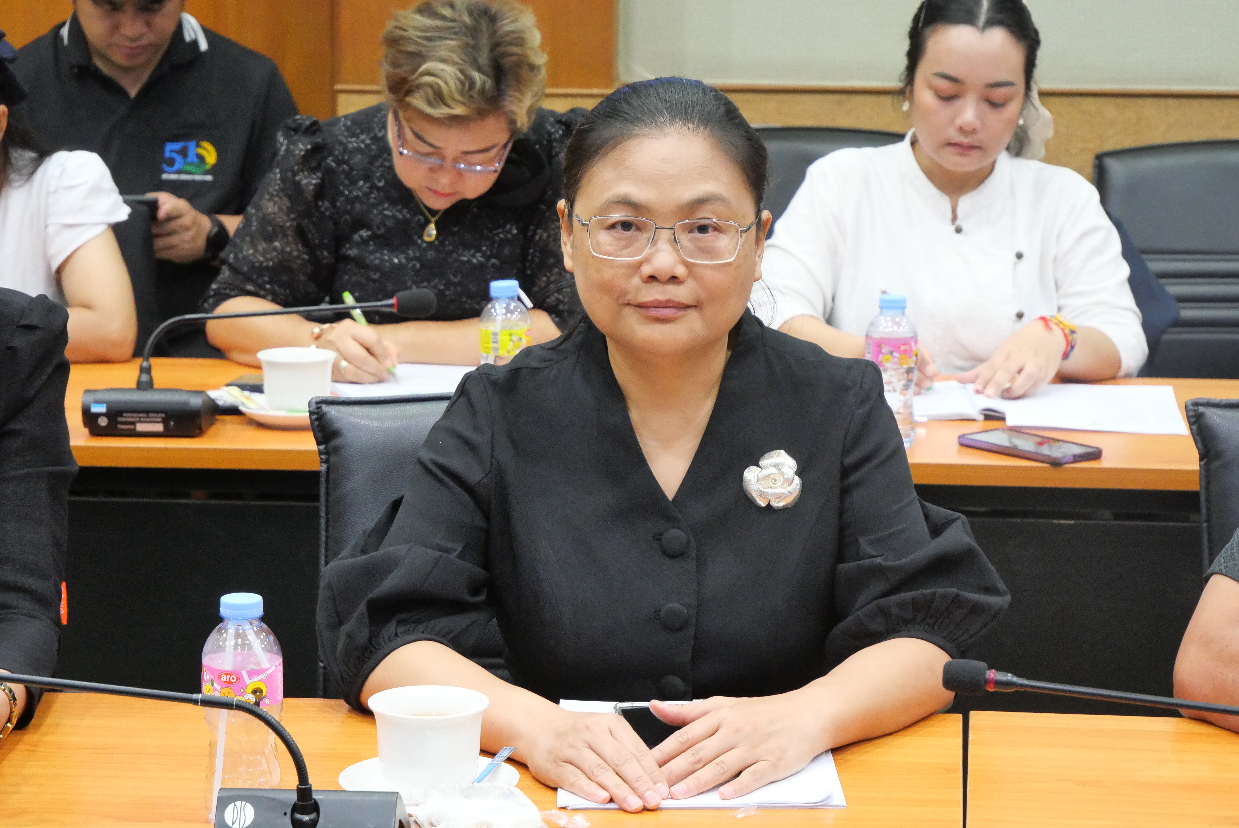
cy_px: 414
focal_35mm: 110
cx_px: 620
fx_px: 3788
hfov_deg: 18.6
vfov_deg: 12.5
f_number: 5.6
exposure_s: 1/40
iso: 3200
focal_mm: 53
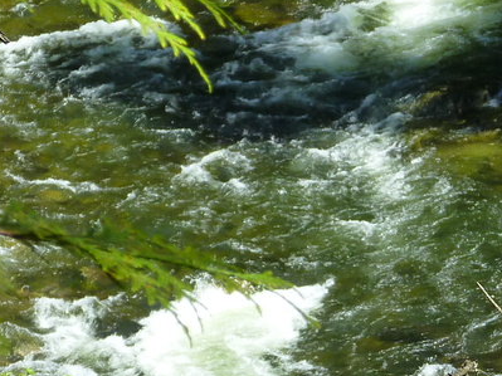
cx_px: 604
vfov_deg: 4.1
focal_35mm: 359
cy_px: 409
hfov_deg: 5.5
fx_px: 5205
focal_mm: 20.2
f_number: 5.3
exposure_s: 1/125
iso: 125
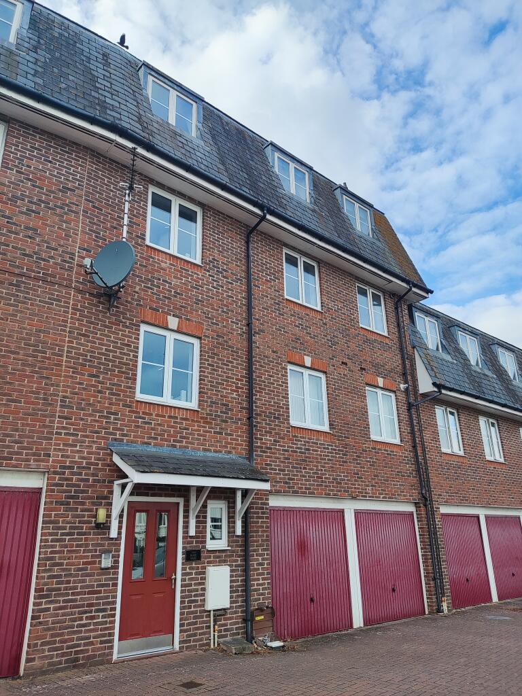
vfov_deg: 67.3
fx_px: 523
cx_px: 261
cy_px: 348
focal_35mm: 26
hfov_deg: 53.1
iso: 50
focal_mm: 4.74
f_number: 1.79
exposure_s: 1/768
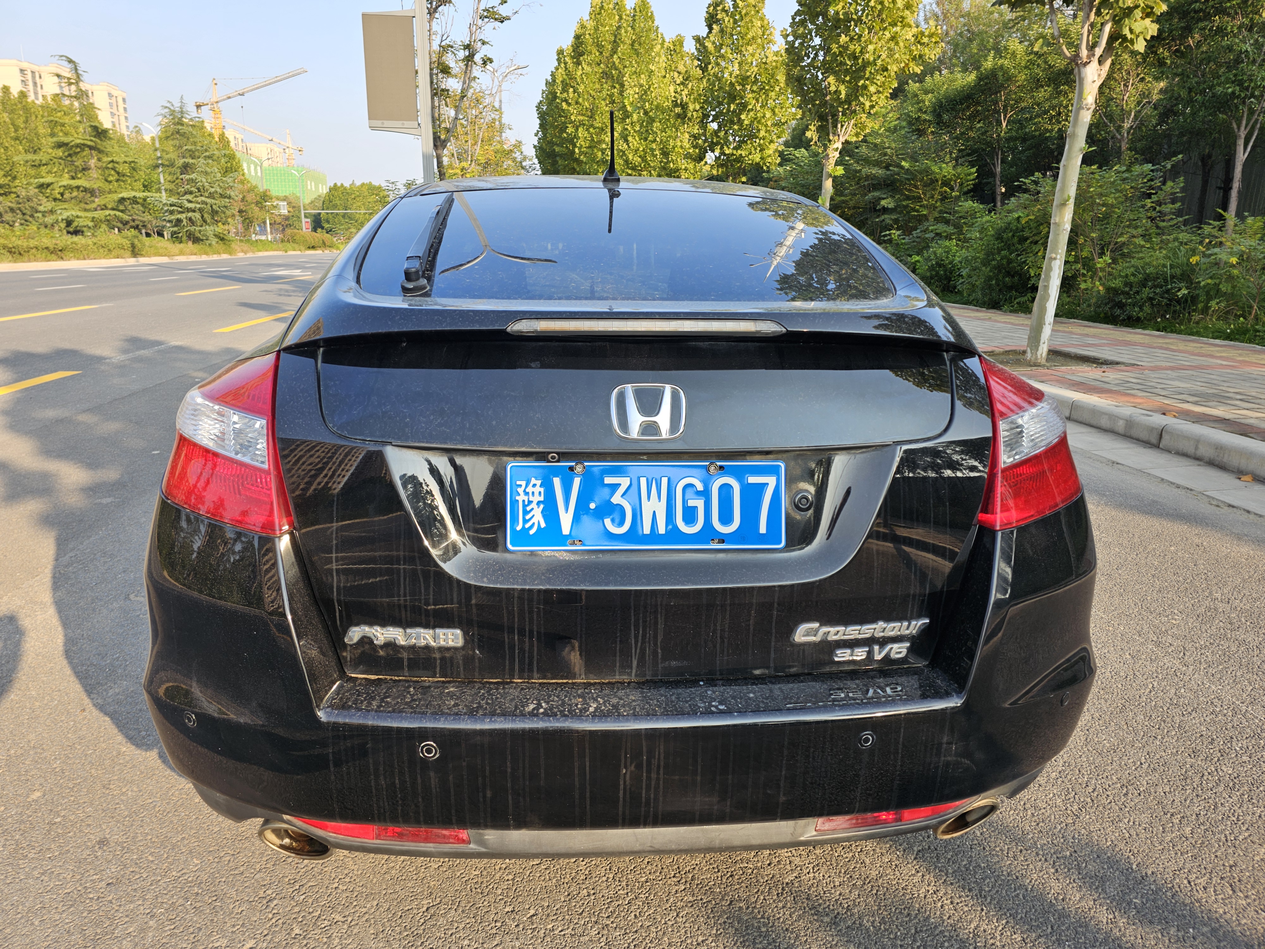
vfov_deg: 58.9
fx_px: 841
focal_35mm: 23
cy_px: 474
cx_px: 632
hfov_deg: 73.9
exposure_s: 1/181
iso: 10
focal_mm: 6.3
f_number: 1.7
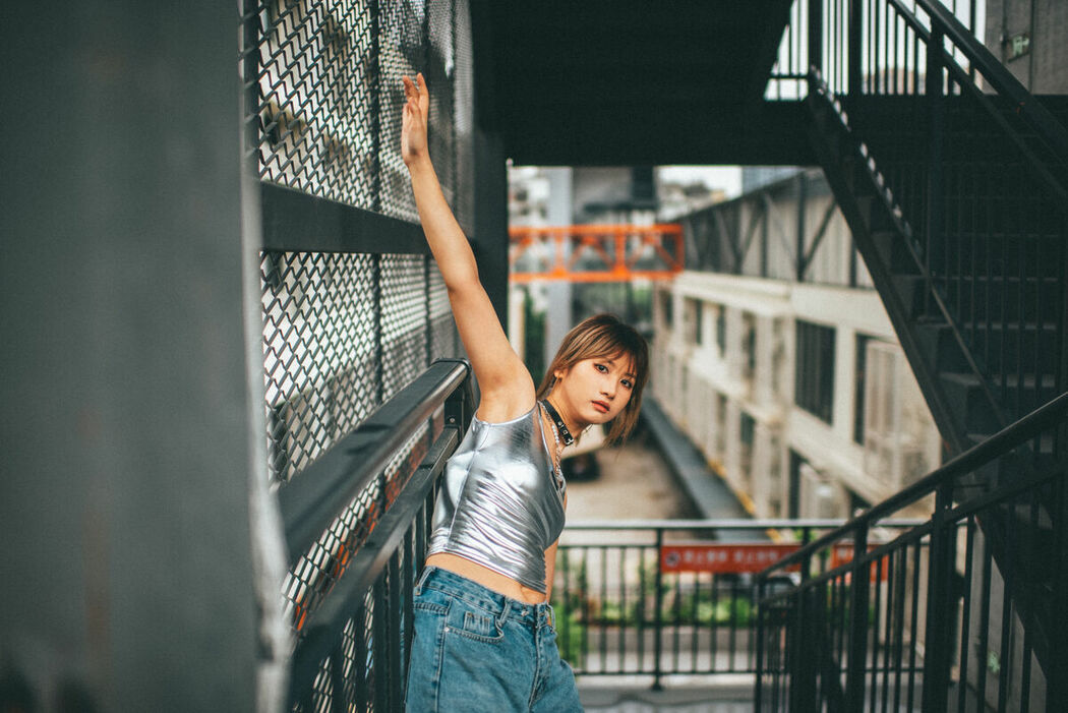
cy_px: 356
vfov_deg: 37.9
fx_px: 1039
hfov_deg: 54.4
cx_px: 534
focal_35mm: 35
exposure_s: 1/1000
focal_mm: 35
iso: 100
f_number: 1.4
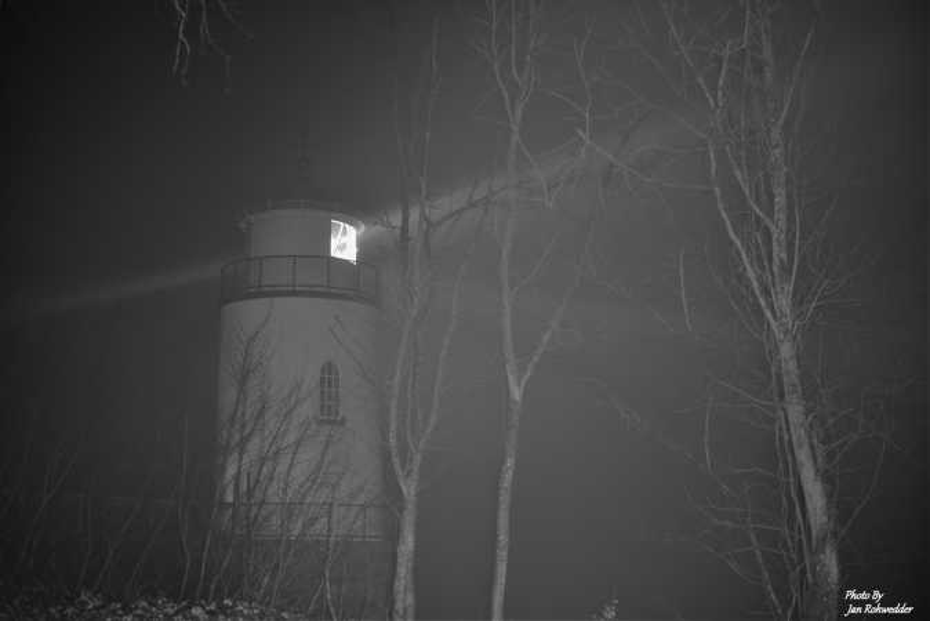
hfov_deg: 39.6
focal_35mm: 50
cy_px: 310
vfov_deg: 27.0
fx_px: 1292
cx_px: 465
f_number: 1.8
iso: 100
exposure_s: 30
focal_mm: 50
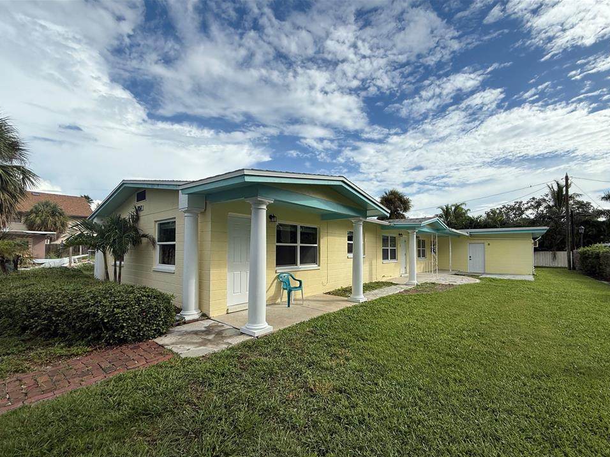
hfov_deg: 98.1
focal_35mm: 15
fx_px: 264
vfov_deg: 81.6
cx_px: 316
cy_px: 244
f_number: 2.2
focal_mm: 2.22
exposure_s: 1/2717
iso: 50
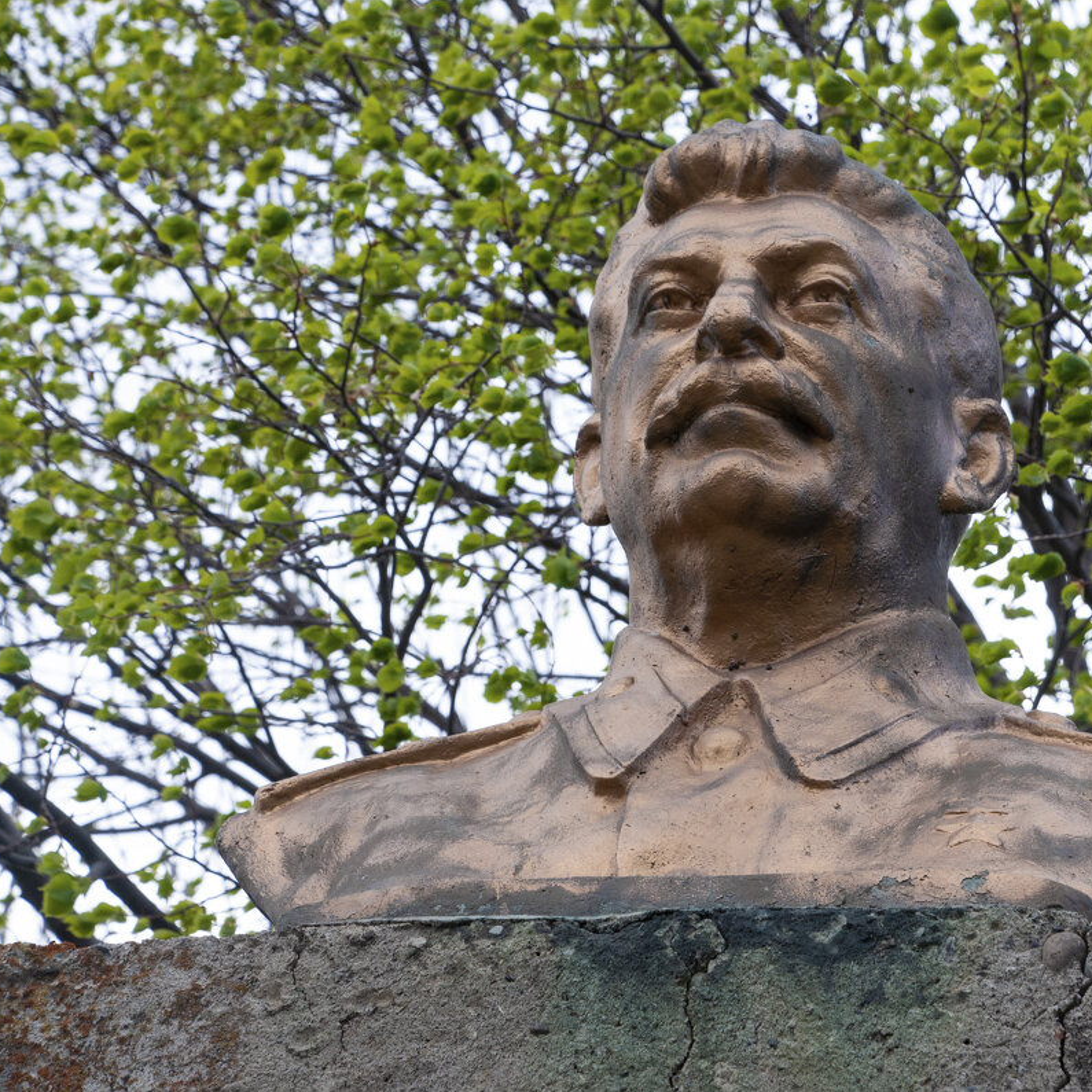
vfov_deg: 9.6
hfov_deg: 9.6
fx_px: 6519
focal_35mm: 183
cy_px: 547
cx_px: 802
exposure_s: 1/500
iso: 640
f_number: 11
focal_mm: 95
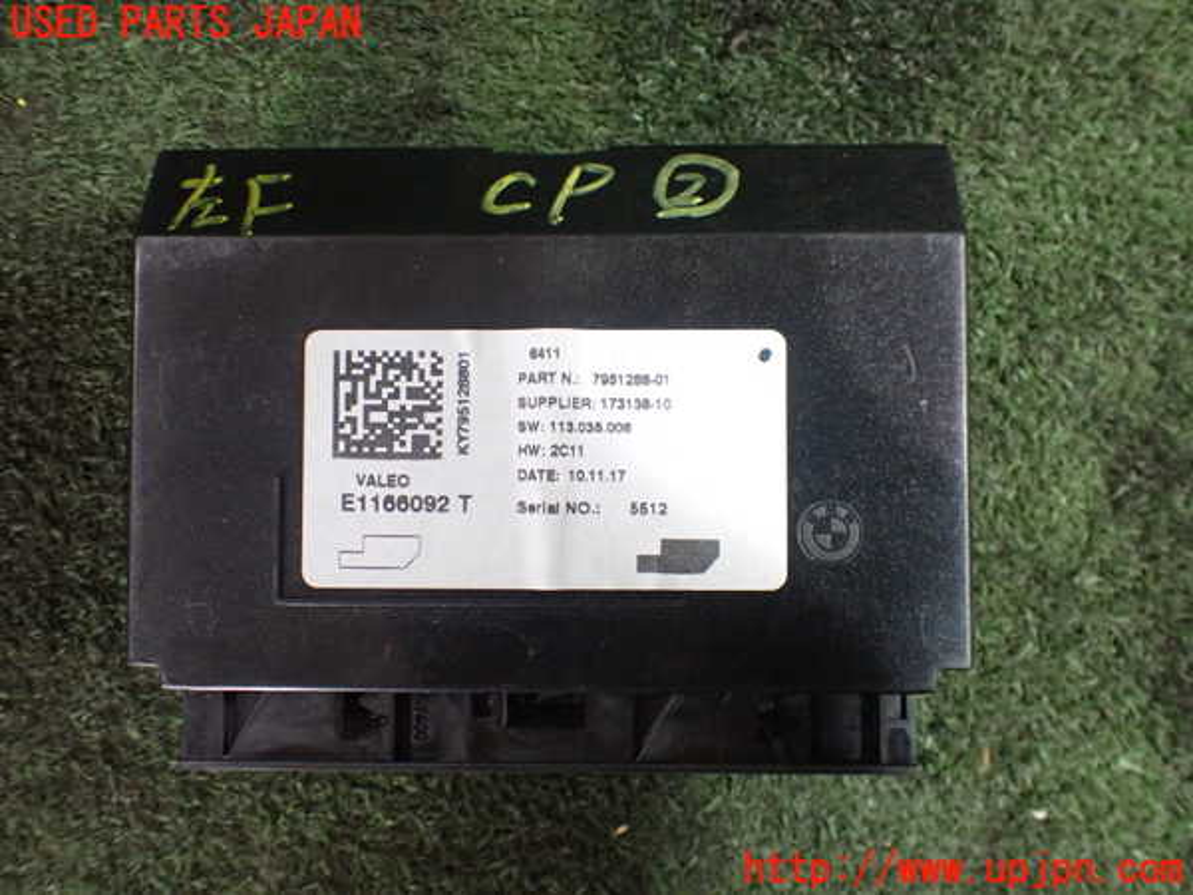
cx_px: 596
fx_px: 1034
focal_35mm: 30
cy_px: 448
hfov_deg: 60.0
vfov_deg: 46.8
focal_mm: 5.4
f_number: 2.3
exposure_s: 1/80
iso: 800
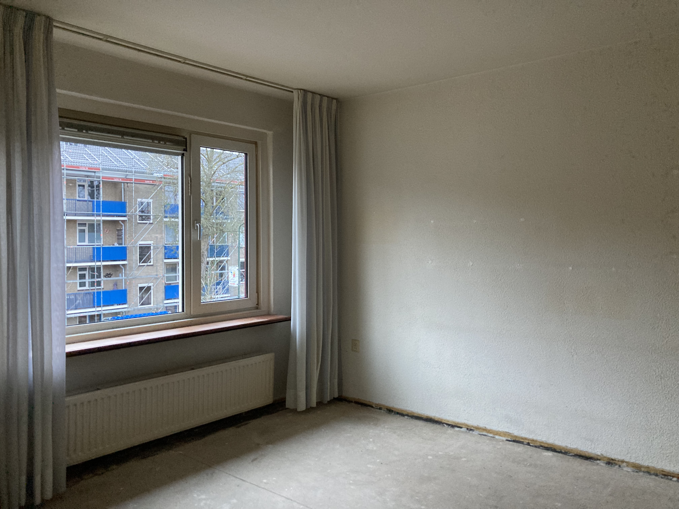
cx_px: 340
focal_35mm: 28
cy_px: 254
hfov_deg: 63.4
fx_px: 549
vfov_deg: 49.7
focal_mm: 3.99
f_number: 1.8
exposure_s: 1/36
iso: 400
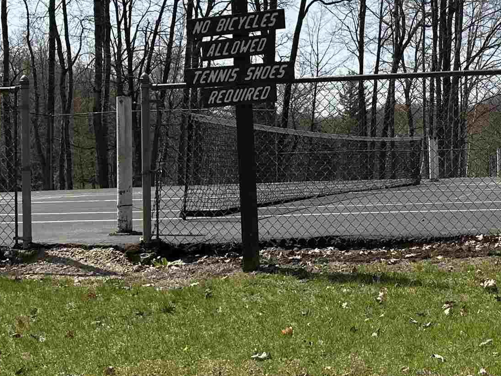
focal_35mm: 67
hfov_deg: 27.2
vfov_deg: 21.8
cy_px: 126
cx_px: 511
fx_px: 970
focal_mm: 6.86
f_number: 1.78
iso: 80
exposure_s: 1/4762
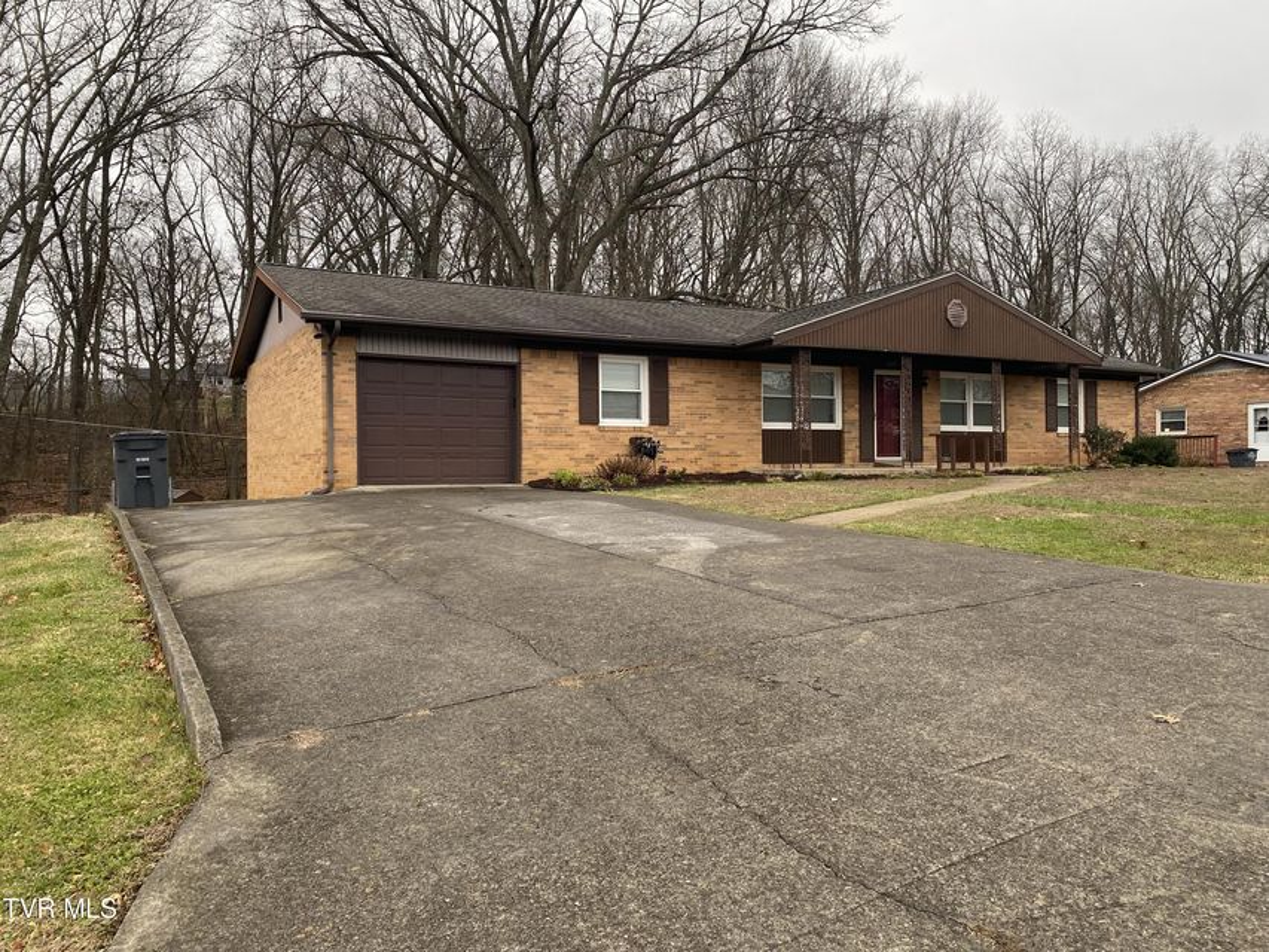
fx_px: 953
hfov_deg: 67.3
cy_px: 476
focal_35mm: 26
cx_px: 634
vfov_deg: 53.1
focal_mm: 4.25
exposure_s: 1/121
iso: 40
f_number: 1.8
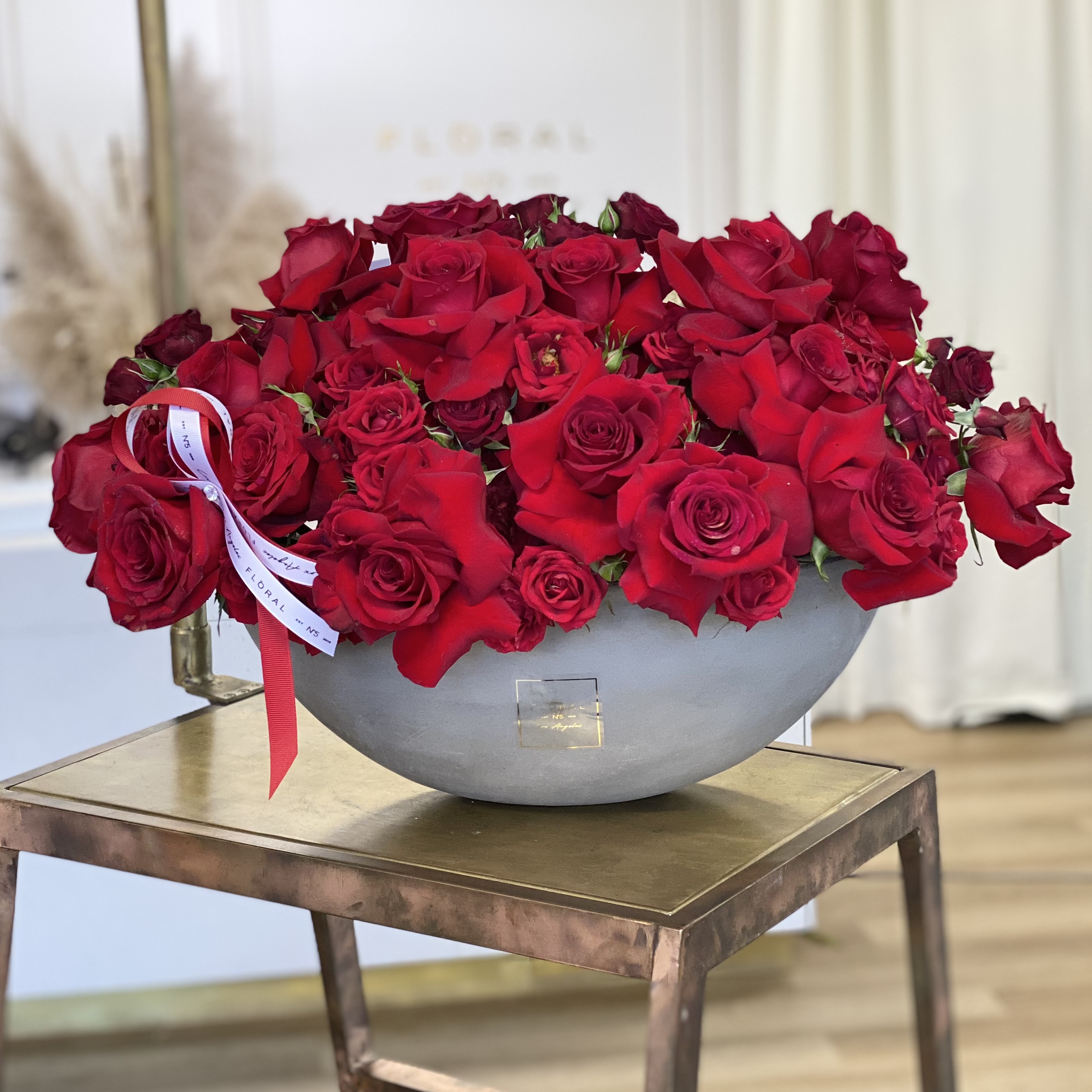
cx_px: 547
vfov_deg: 27.7
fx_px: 2213
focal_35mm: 62
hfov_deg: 27.7
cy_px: 476
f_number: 2
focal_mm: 6
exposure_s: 1/120
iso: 100
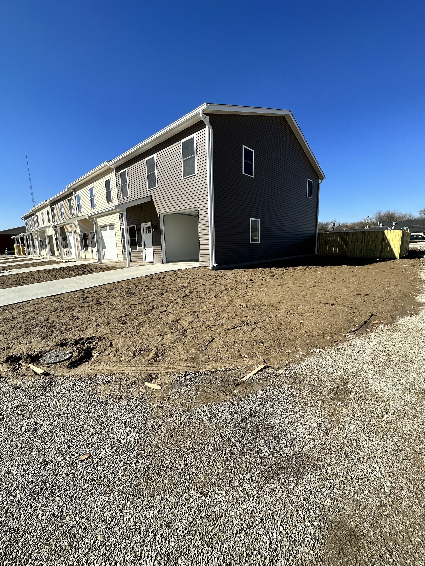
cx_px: 212
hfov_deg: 85.7
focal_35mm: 14
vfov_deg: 102.1
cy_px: 283
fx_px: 229
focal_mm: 2.22
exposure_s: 1/1984
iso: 50
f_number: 2.2
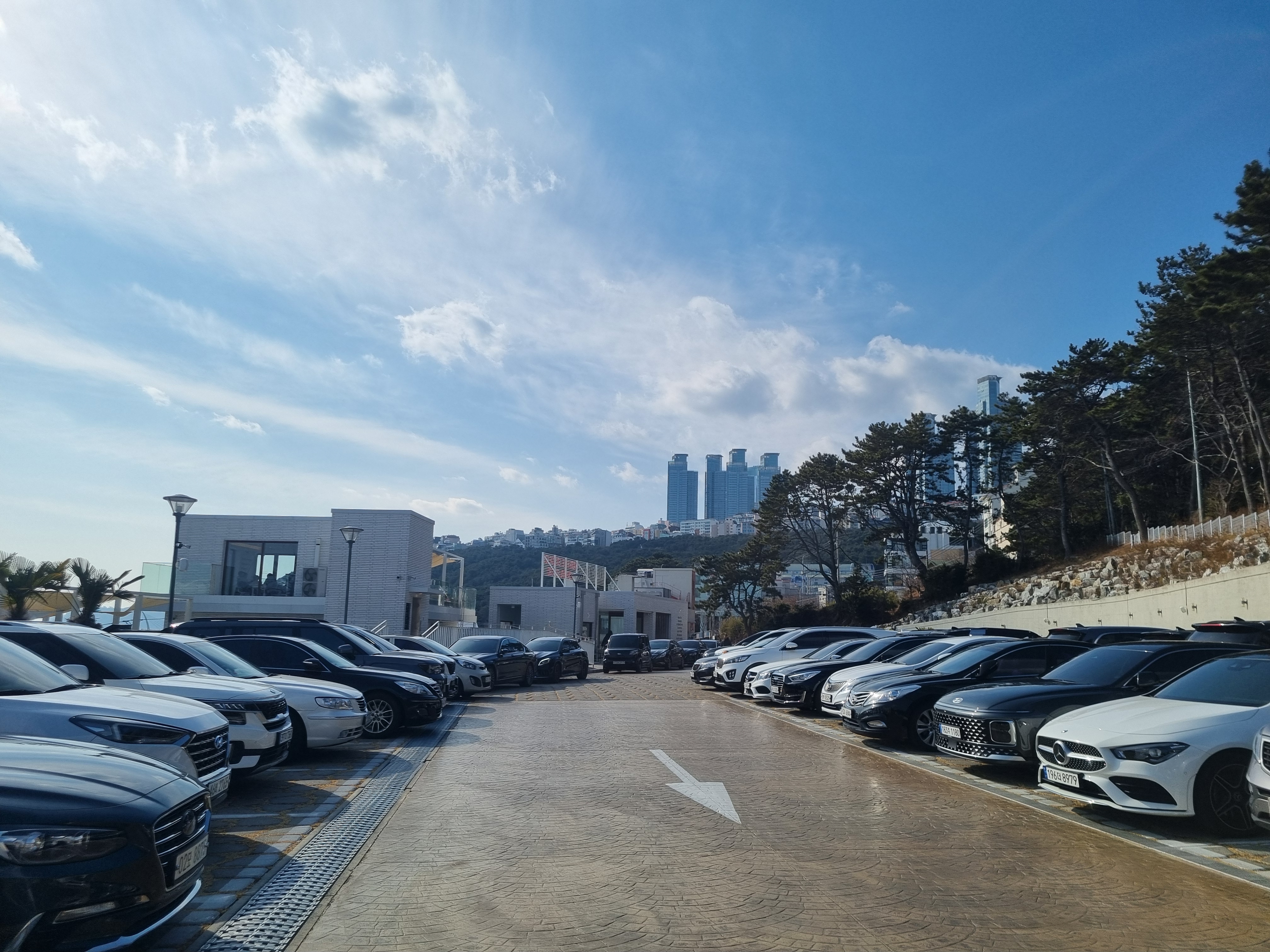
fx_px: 954
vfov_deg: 53.1
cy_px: 476
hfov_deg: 67.3
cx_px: 635
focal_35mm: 26
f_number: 1.8
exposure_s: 1/6976
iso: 50
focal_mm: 5.4
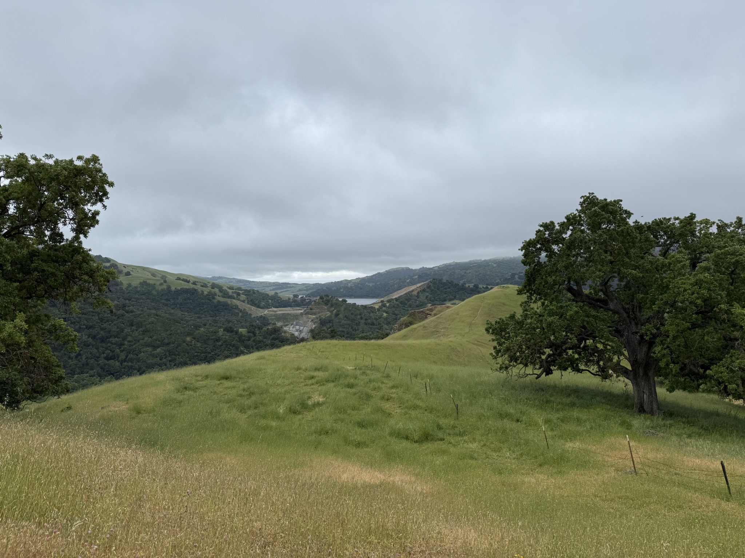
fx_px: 517
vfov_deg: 56.8
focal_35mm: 24
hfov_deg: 71.6
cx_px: 372
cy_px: 279
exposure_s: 1/3279
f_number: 1.78
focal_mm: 6.76
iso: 80
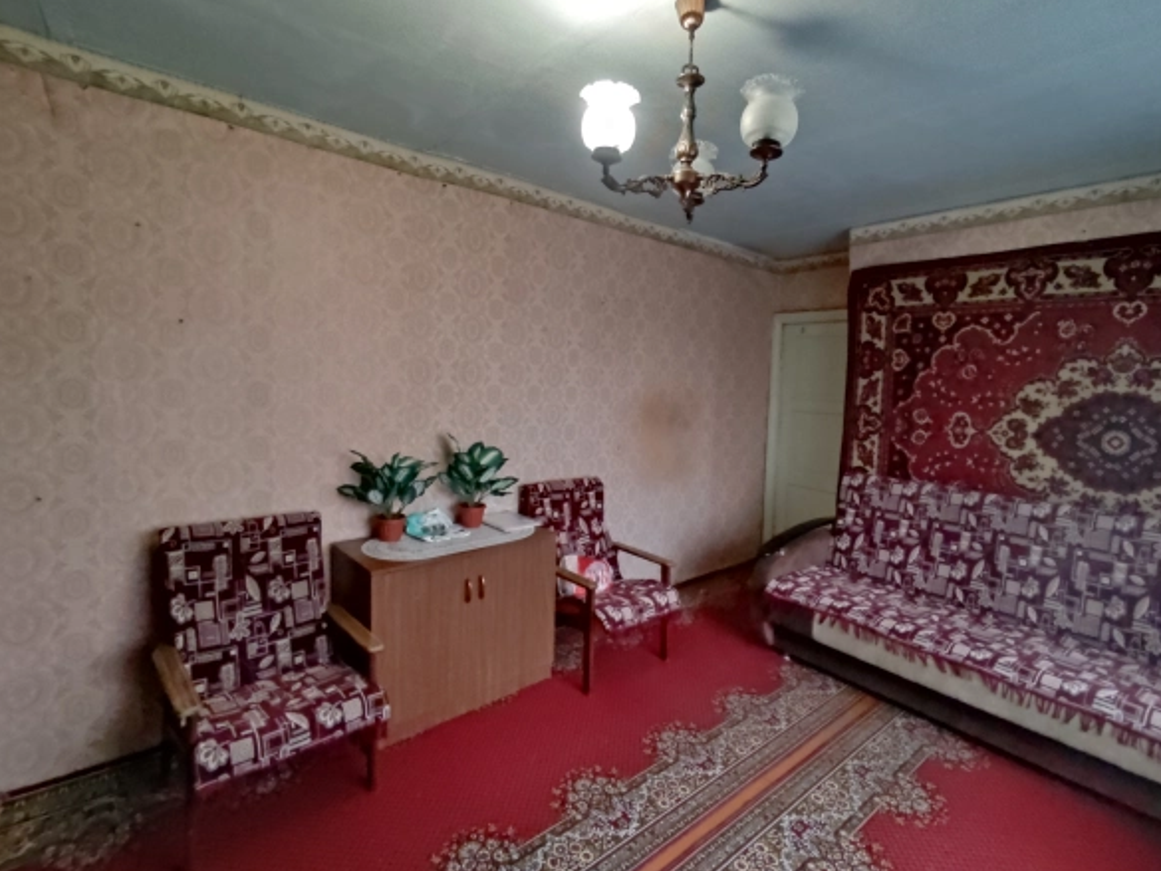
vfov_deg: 78.1
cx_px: 613
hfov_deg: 94.4
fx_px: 537
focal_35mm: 16
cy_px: 417
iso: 779
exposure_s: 1/33
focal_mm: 1.6
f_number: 2.2
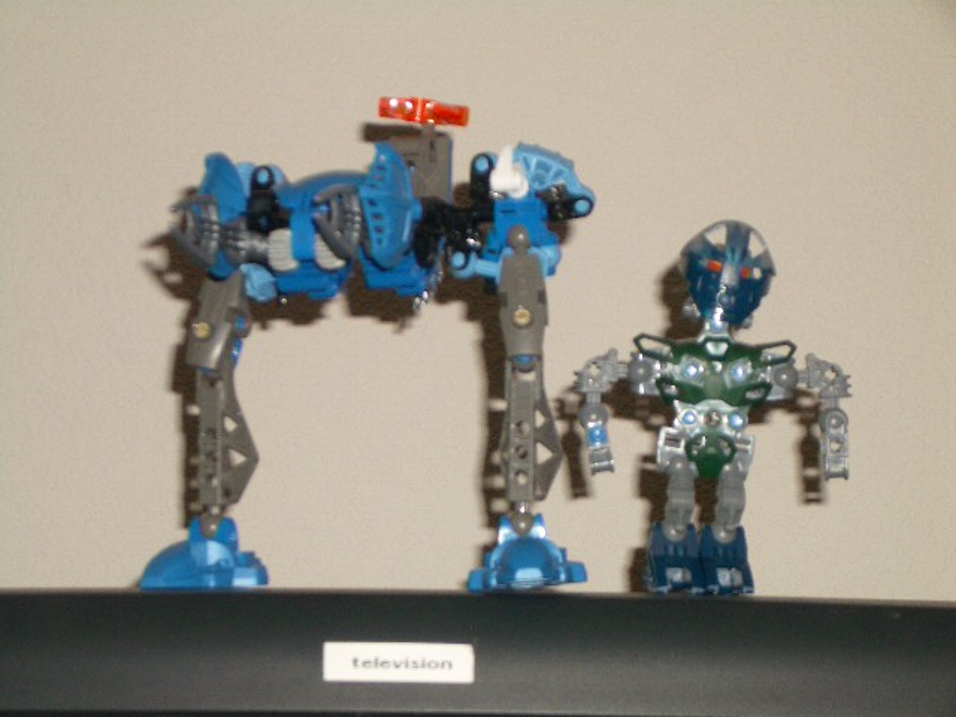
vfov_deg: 14.1
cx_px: 478
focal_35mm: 105
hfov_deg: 18.7
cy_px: 358
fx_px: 2900
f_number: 4.8
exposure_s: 1/60
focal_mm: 17.4
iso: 100
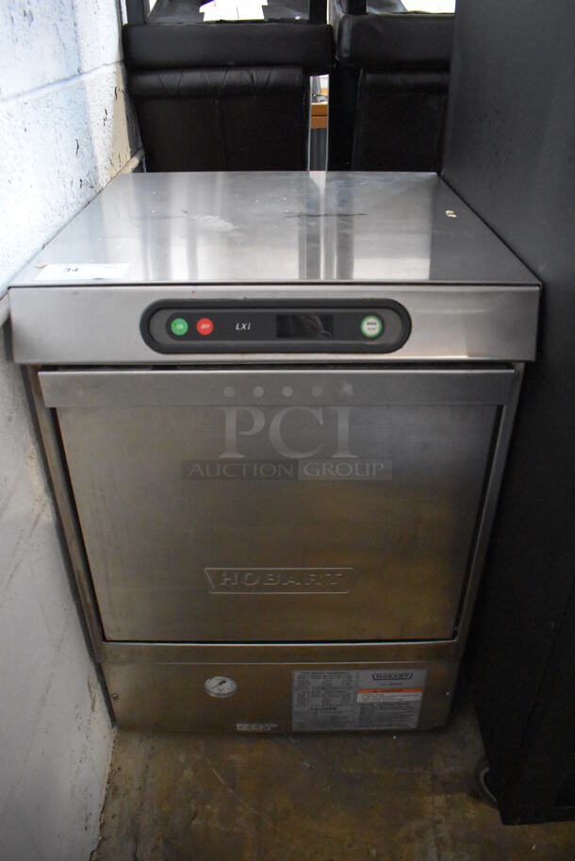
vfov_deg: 67.3
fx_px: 646
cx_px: 288
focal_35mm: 27
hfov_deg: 48.0
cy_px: 430
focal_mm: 18
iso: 8000
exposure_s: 1/125
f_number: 3.5
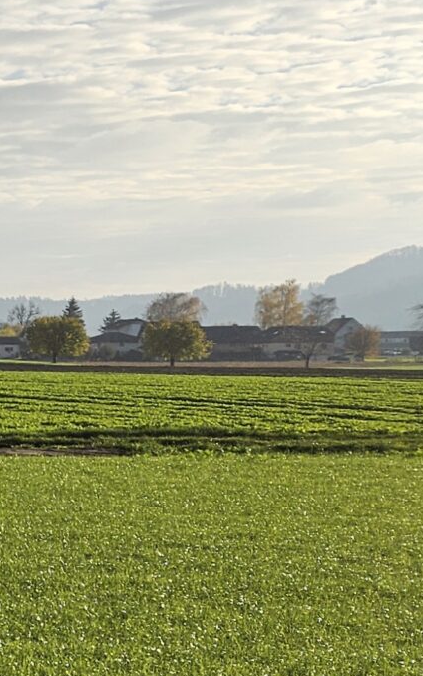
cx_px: -800
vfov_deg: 22.4
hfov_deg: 10.5
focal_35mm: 92
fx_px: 1696
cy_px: 467
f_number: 1.8
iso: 25
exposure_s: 1/2517
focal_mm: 5.4
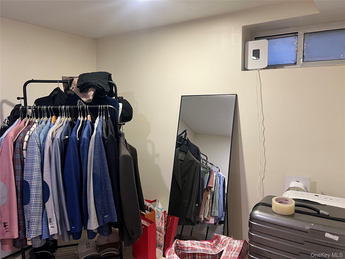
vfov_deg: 53.1
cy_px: 130
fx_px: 259
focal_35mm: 26
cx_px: 172
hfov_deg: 67.3
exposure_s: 1/60
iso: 125
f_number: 1.5
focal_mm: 5.7
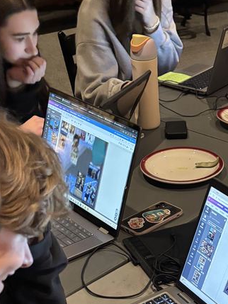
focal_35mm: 62
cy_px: 314
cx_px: 194
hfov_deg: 23.2
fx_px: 544
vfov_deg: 28.9
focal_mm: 5.96
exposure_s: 1/30
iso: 500
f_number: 1.6
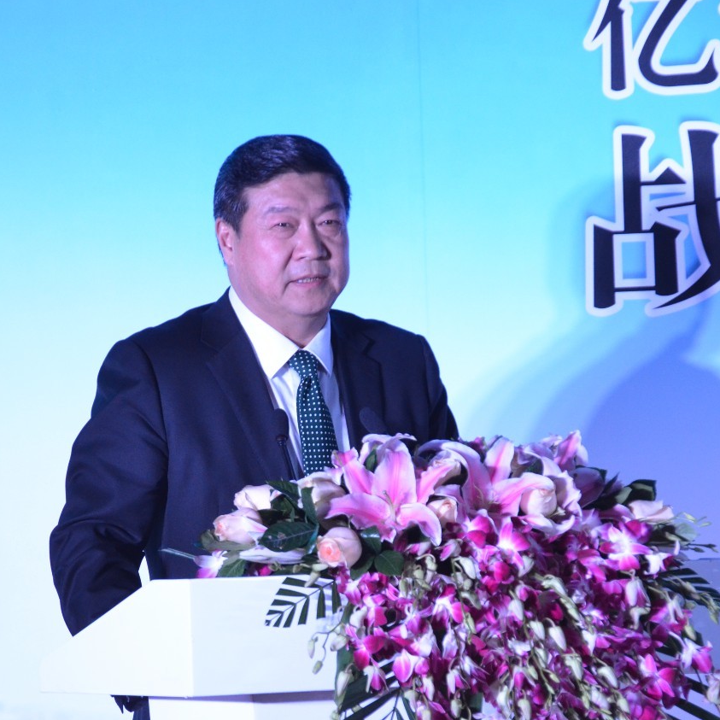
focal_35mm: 261
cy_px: 359
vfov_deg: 6.7
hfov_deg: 6.7
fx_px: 6133
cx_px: 297
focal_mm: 135
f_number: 6
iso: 2000
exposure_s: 1/250
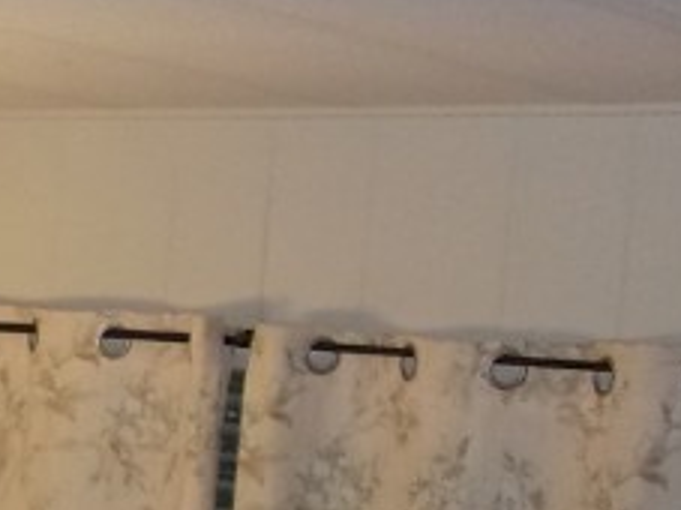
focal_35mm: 122
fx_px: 2399
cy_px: 501
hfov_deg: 15.0
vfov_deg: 12.0
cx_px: -336
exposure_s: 1/34
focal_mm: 4.9
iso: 200
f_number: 3
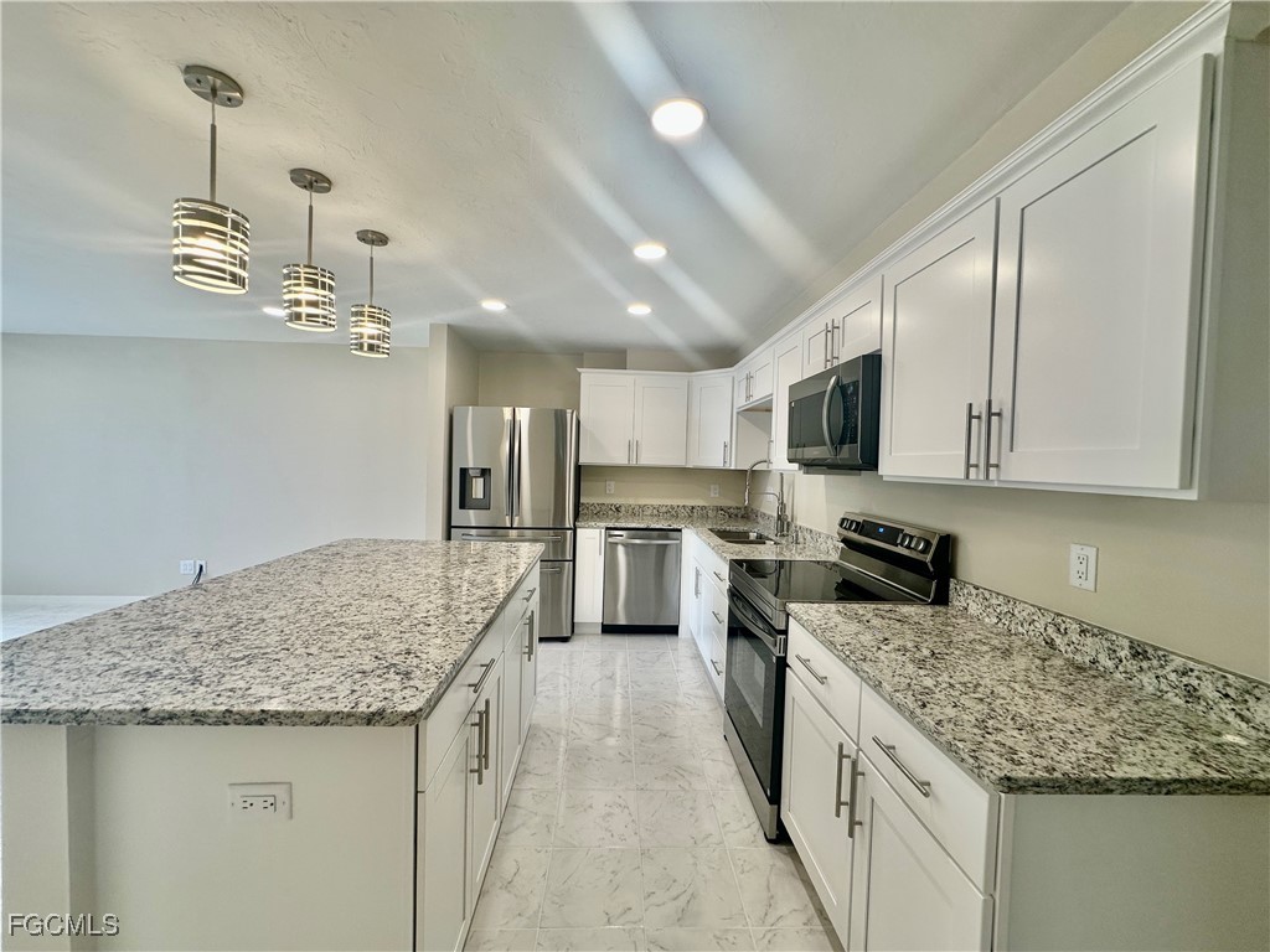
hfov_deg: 102.1
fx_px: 514
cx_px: 635
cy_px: 476
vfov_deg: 85.7
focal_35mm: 14
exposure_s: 1/120
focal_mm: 2.22
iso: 50
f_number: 2.2
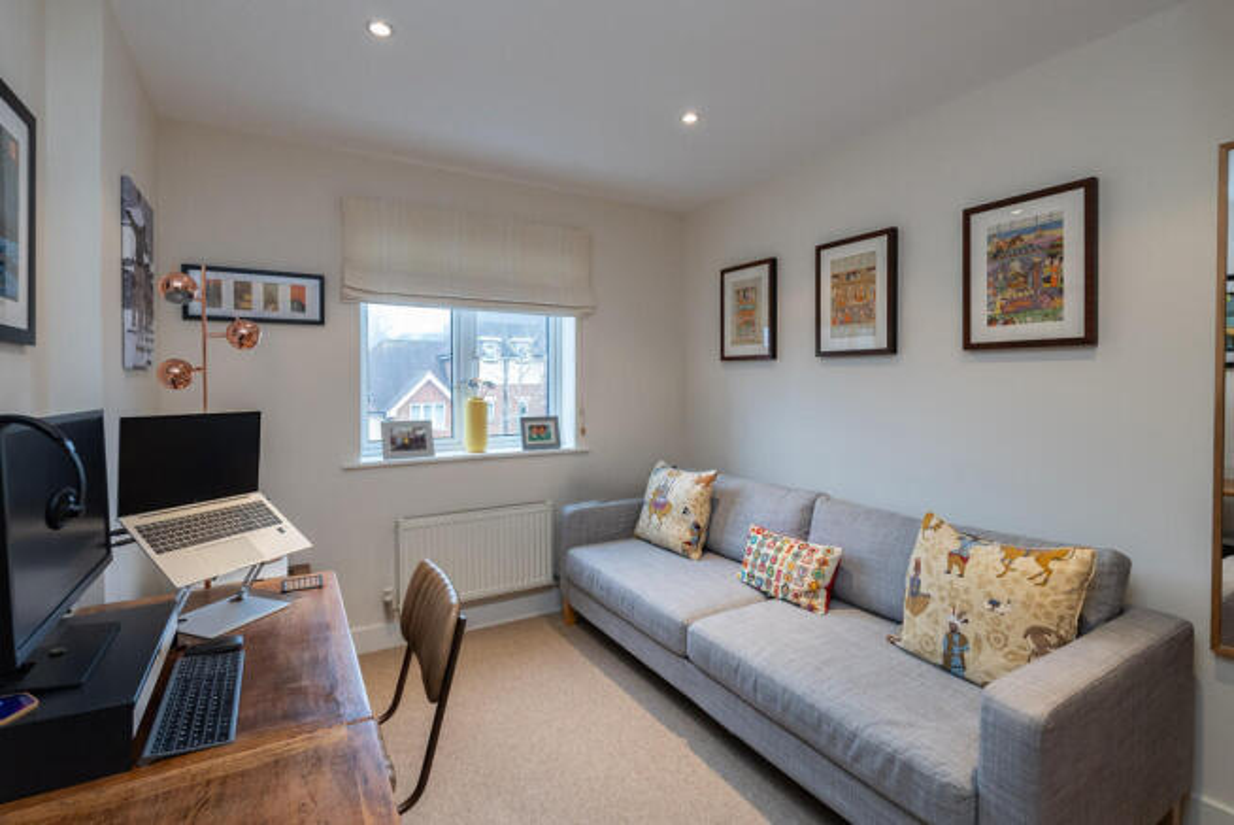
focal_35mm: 16
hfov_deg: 96.7
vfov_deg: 73.8
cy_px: 412
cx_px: 617
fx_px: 549
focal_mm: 16
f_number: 7.1
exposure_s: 1/50
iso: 1250
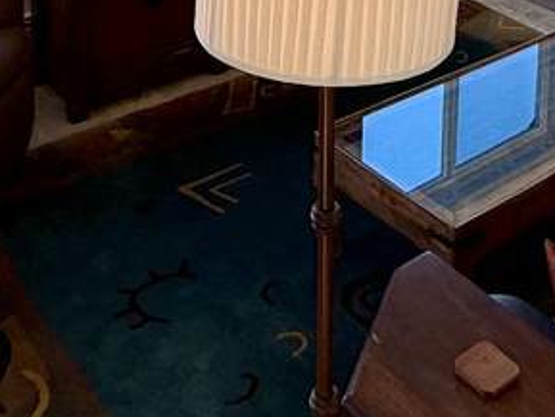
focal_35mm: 62
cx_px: 332
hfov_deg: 31.1
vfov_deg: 18.3
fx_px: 994
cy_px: -346
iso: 64
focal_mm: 2.22
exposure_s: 1/179
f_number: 2.2
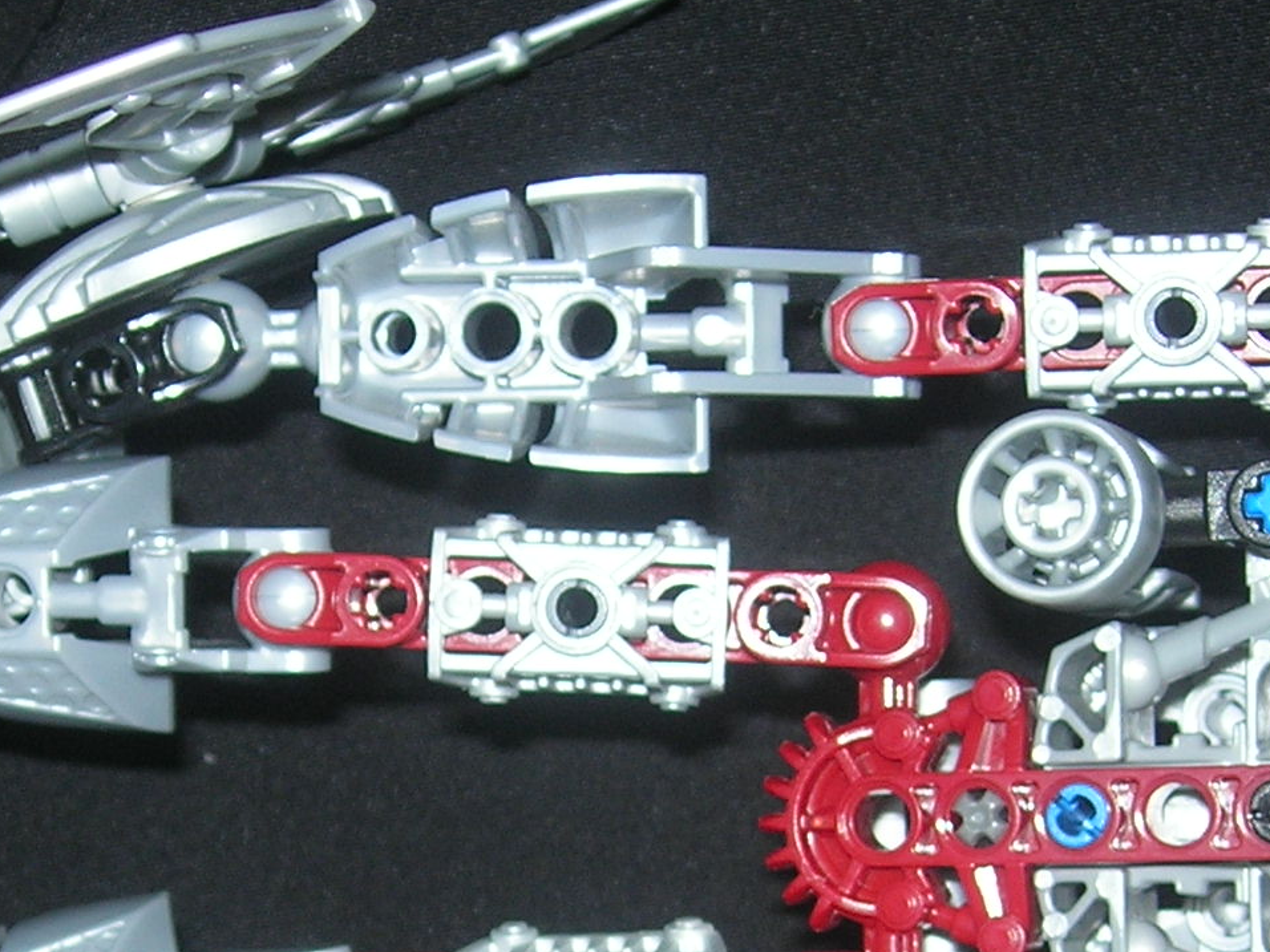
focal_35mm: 103
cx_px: 589
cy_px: 996
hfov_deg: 19.1
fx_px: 3779
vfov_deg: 14.1
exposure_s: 1/60.1
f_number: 2.8
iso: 64
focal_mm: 7.8
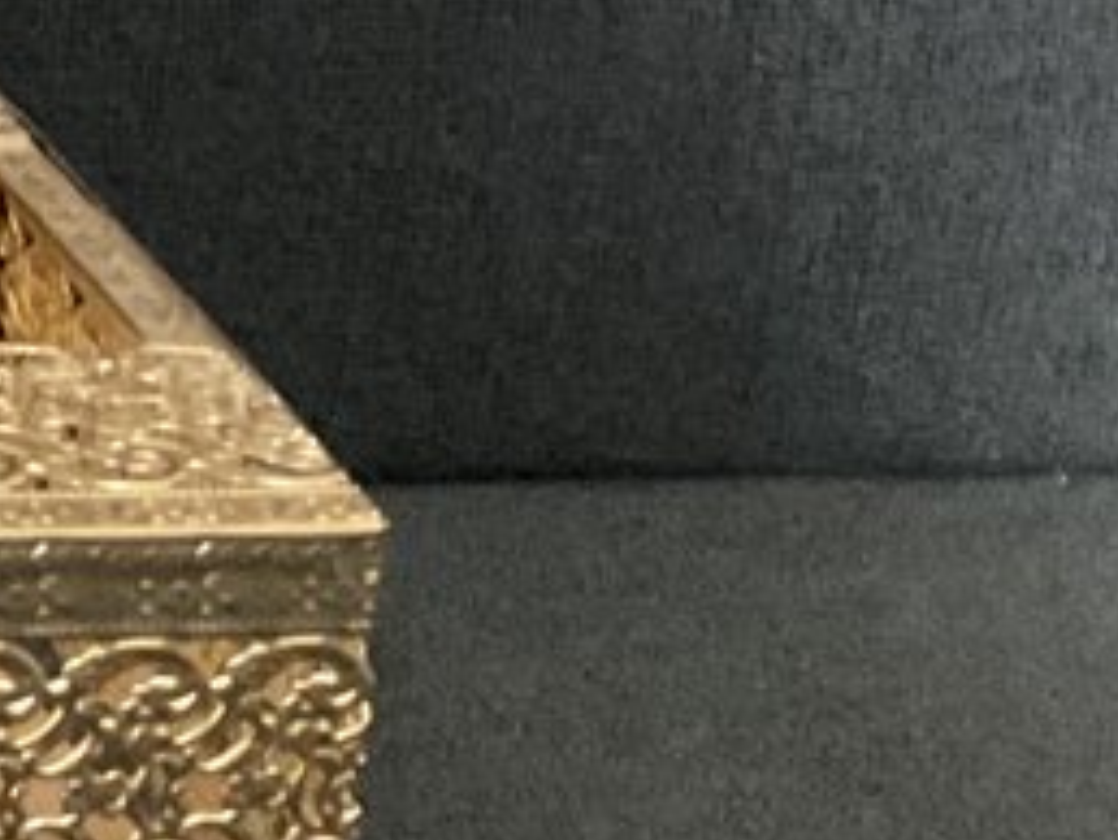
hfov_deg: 9.6
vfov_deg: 8.3
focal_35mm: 170
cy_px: -838
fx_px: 5496
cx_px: -1961
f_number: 1.8
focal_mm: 3
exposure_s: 1/40
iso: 200
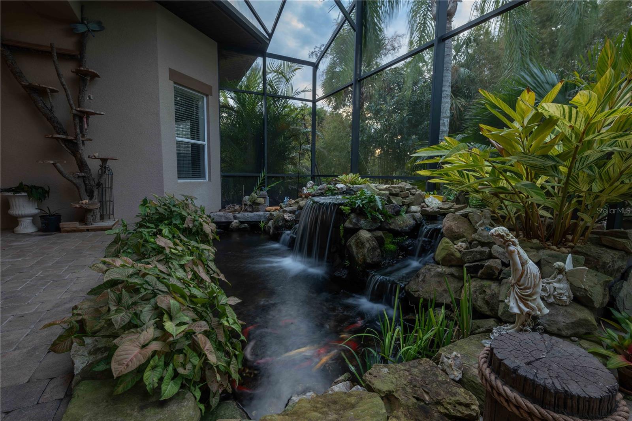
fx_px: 281
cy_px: 210
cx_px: 316
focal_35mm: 16
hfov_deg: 96.7
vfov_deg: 73.7
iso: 32
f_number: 14
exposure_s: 1.6
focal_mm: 16
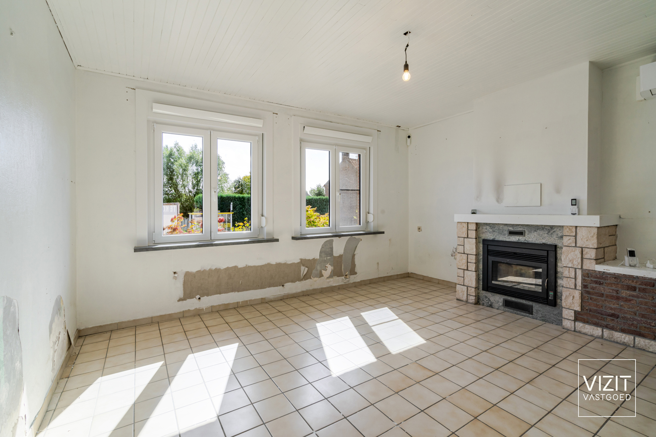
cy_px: 218
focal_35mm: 16
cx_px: 328
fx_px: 292
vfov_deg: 73.8
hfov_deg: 96.7
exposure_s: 1/1600
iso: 250
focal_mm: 16
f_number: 11
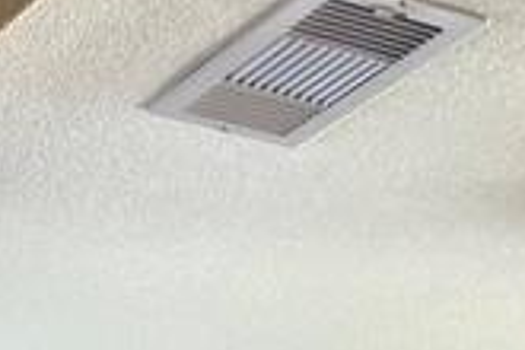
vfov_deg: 8.9
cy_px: 1037
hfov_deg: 16.3
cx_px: 251
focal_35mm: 126
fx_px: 1837
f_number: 1.8
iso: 80
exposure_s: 1/60
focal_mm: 4.25
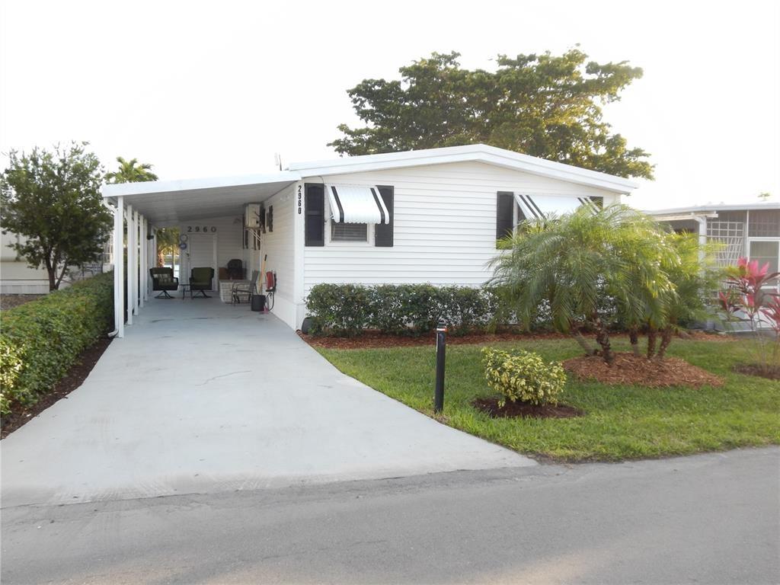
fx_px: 653
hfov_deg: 61.7
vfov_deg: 48.2
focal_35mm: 29
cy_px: 292
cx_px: 390
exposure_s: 1/200
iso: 125
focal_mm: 5.2
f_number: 3.3
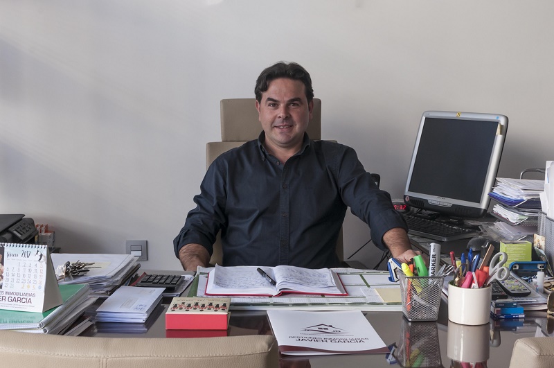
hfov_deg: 37.9
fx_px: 807
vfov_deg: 25.7
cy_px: 184
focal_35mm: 52
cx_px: 277
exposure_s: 1/20
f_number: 9.5
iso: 200
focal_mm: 35
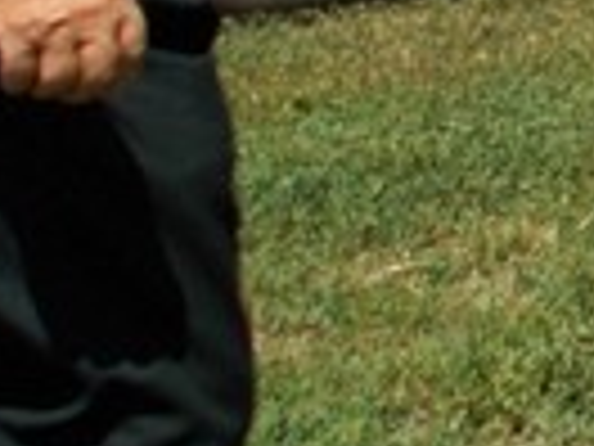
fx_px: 3449
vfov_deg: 7.0
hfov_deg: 9.2
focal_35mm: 201
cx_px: 1224
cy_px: -599
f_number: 8
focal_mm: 4.6
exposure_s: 1/200
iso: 80
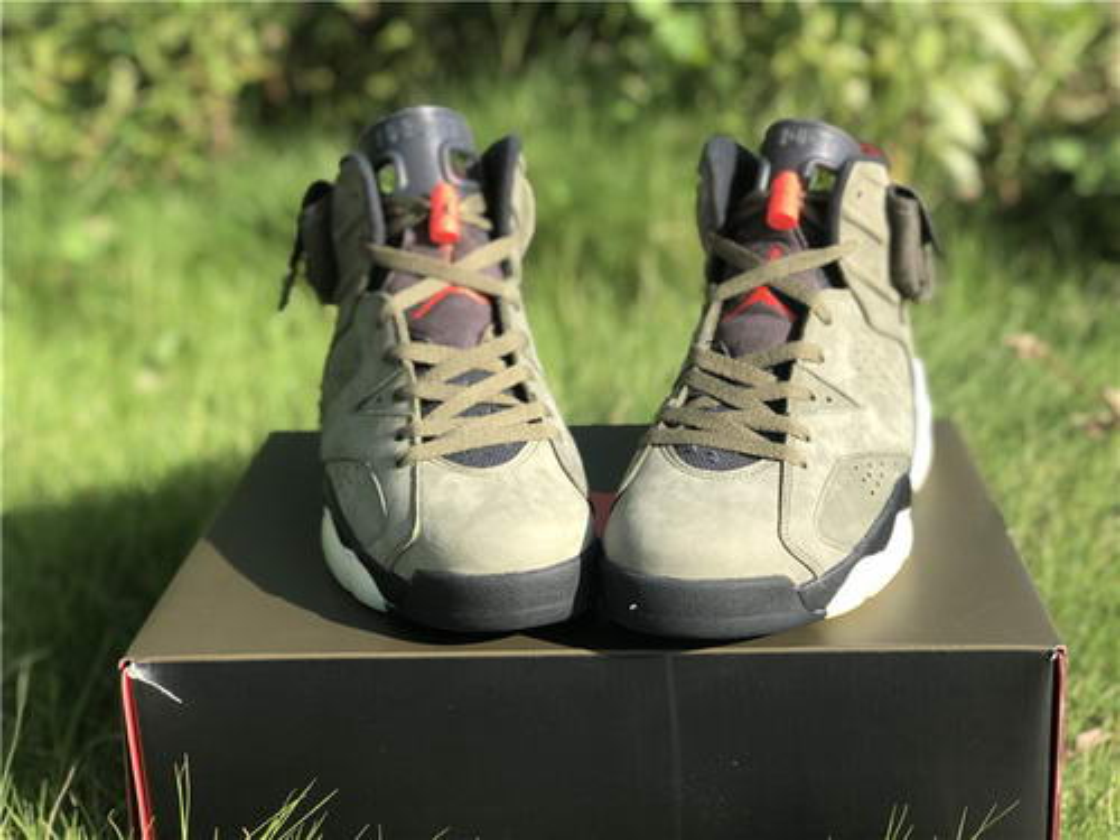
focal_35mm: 52
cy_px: 420
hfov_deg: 36.8
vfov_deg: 28.0
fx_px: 1682
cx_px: 560
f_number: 2.4
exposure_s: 1/407
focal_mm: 6
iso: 16
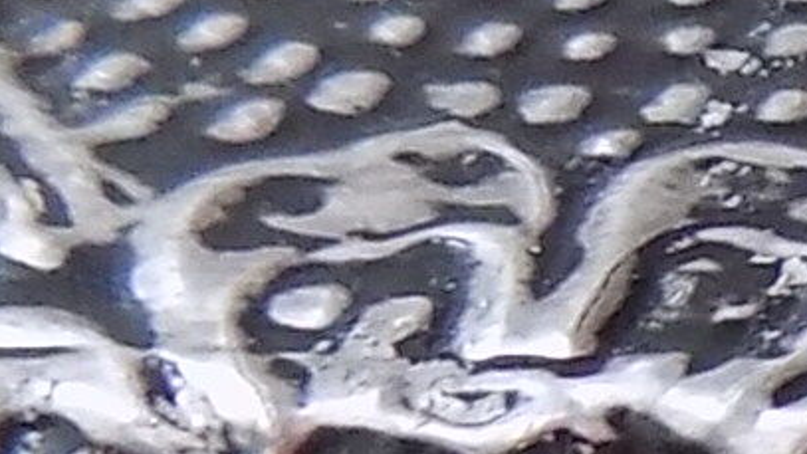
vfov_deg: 8.0
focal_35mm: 140
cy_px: 1098
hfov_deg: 12.3
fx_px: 2996
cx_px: 1900
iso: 400
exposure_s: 1/30
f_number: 3.1
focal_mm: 4
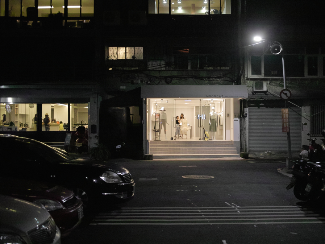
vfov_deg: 32.2
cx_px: 185
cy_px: 123
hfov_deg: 42.0
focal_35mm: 45
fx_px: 423
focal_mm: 24.2
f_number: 2.8
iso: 800
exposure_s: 1/60
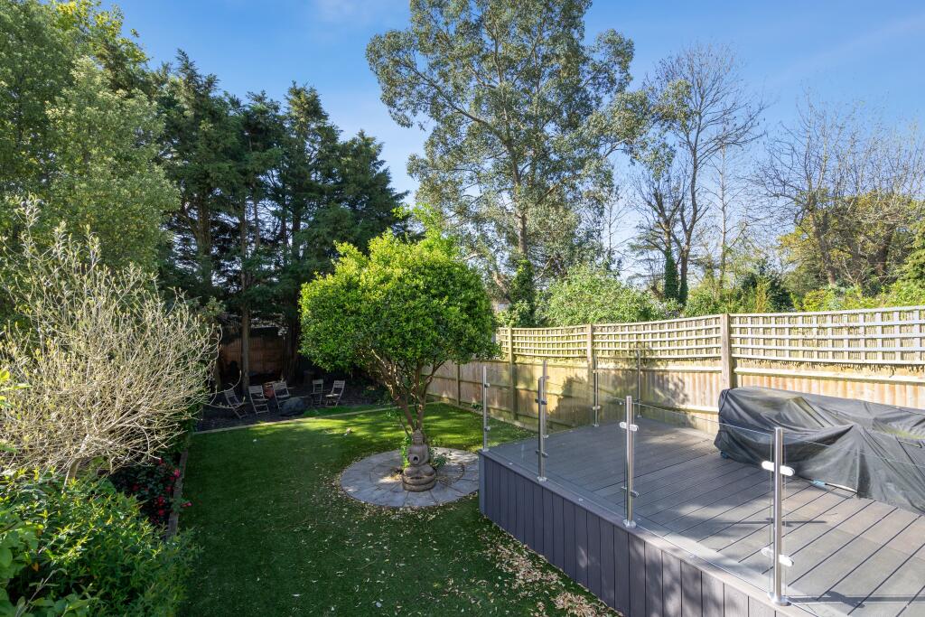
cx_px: 462
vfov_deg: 73.8
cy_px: 308
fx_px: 411
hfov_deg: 96.7
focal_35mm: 16
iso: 100
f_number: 8
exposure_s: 1/40
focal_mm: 16
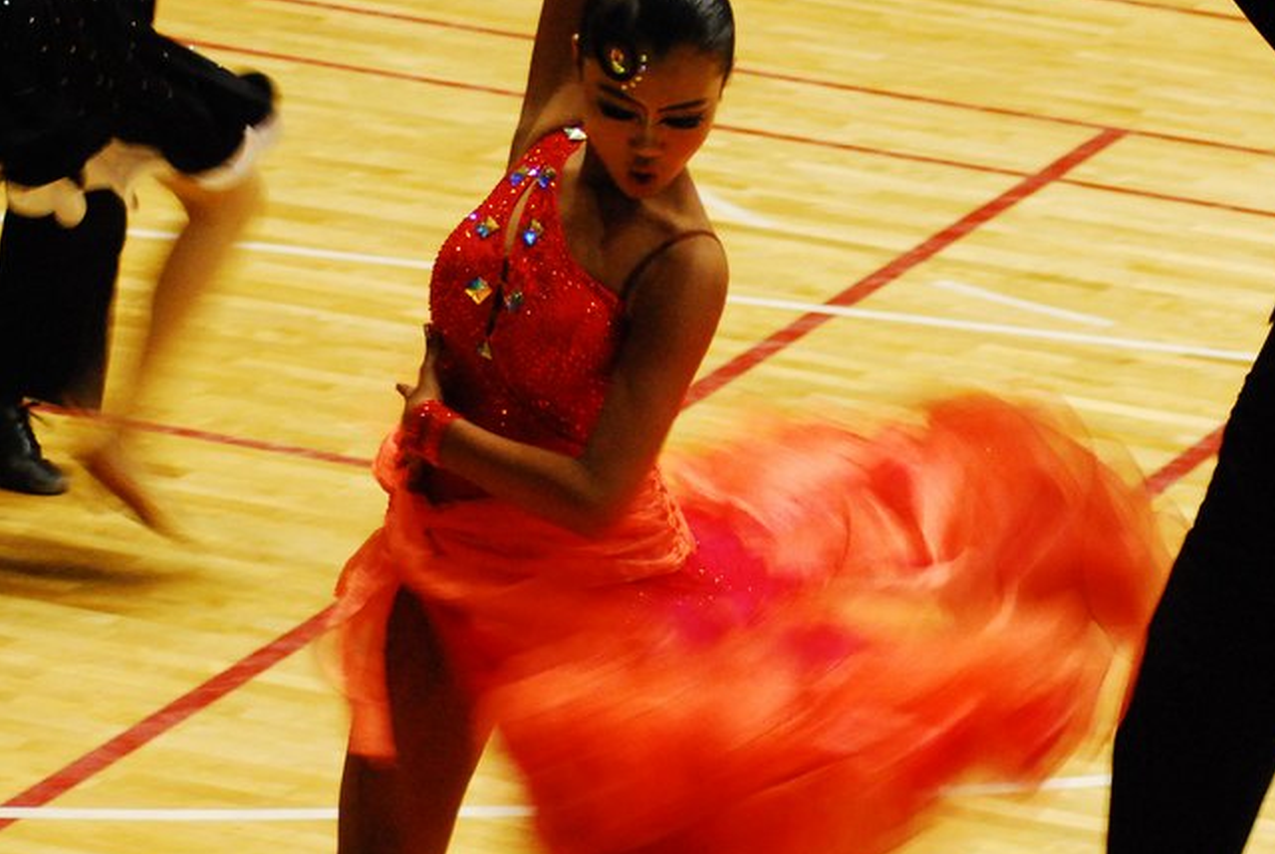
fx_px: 8514
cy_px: 584
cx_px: 731
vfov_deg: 5.7
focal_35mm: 240
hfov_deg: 8.6
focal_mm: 80
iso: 1400
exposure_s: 1/30
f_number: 5.6
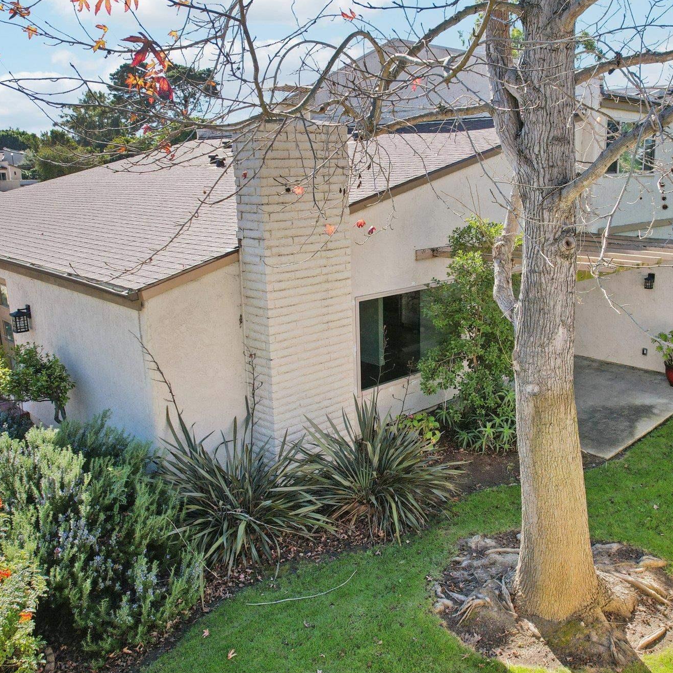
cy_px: 337
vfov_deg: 55.6
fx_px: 638
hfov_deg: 55.2
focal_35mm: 29
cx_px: 404
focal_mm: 8.4
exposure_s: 1/730
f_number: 2.8
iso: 100
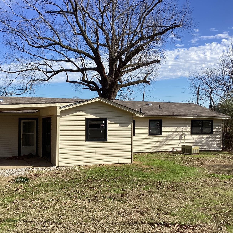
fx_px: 282
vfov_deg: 44.9
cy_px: 117
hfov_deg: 44.8
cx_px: 98
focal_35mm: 37
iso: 25
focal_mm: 3.3
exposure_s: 1/1481
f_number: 2.4
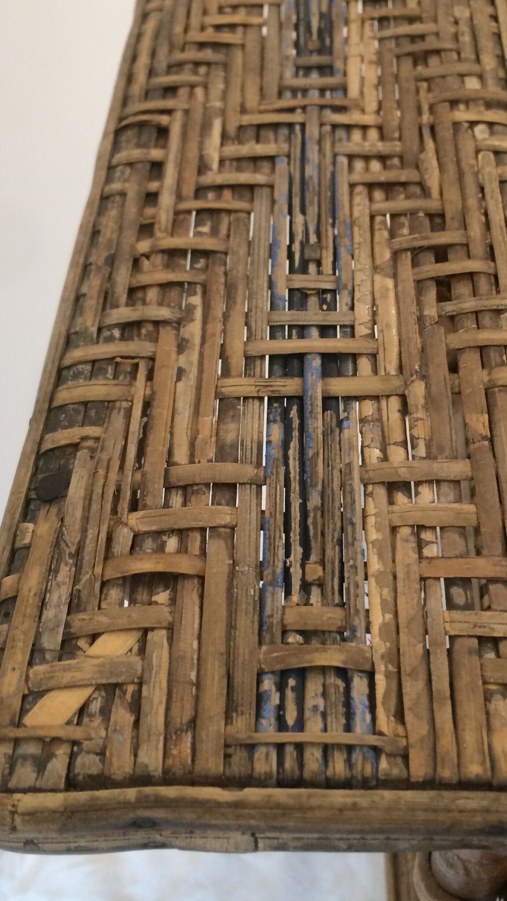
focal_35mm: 42
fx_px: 1004
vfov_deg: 48.2
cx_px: 337
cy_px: 375
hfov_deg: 28.2
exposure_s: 1/33
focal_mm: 4.15
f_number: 2.2
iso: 160
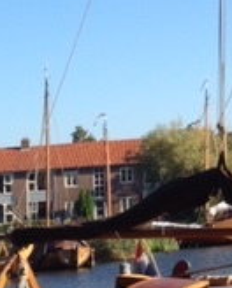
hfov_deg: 11.3
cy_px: 14
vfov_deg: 14.3
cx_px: 304
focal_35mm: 133
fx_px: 1137
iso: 50
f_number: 2.4
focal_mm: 4.28
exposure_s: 1/1200
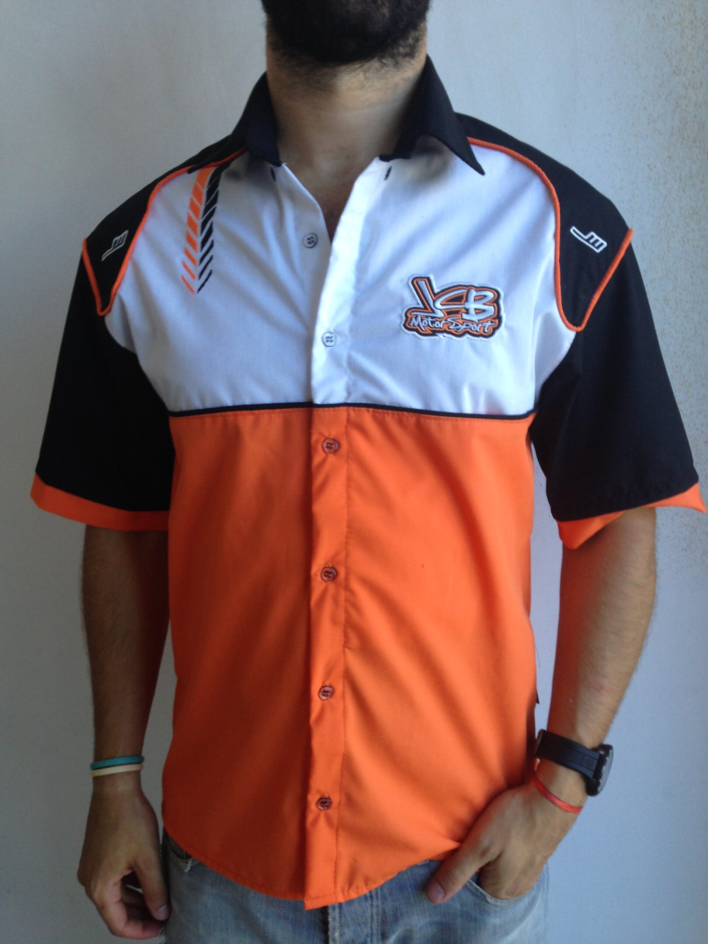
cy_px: 472
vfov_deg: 55.4
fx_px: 900
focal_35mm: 33
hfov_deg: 42.9
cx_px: 354
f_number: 2.4
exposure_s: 1/20
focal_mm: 4.12
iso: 64
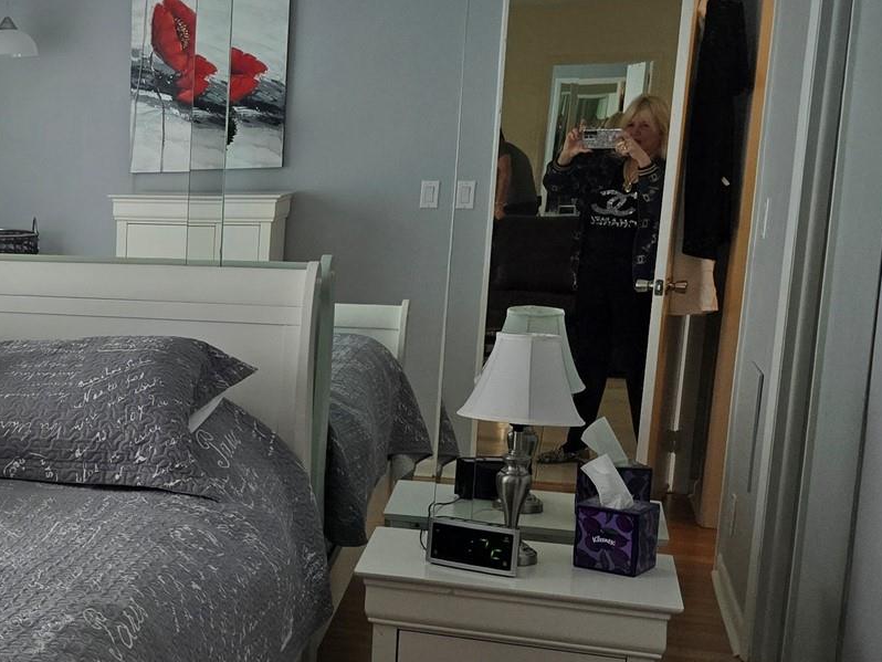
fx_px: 1504
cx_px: -234
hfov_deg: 27.7
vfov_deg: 24.7
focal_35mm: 59
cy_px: 423
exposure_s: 1/180
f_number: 1.7
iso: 125
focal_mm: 6.3
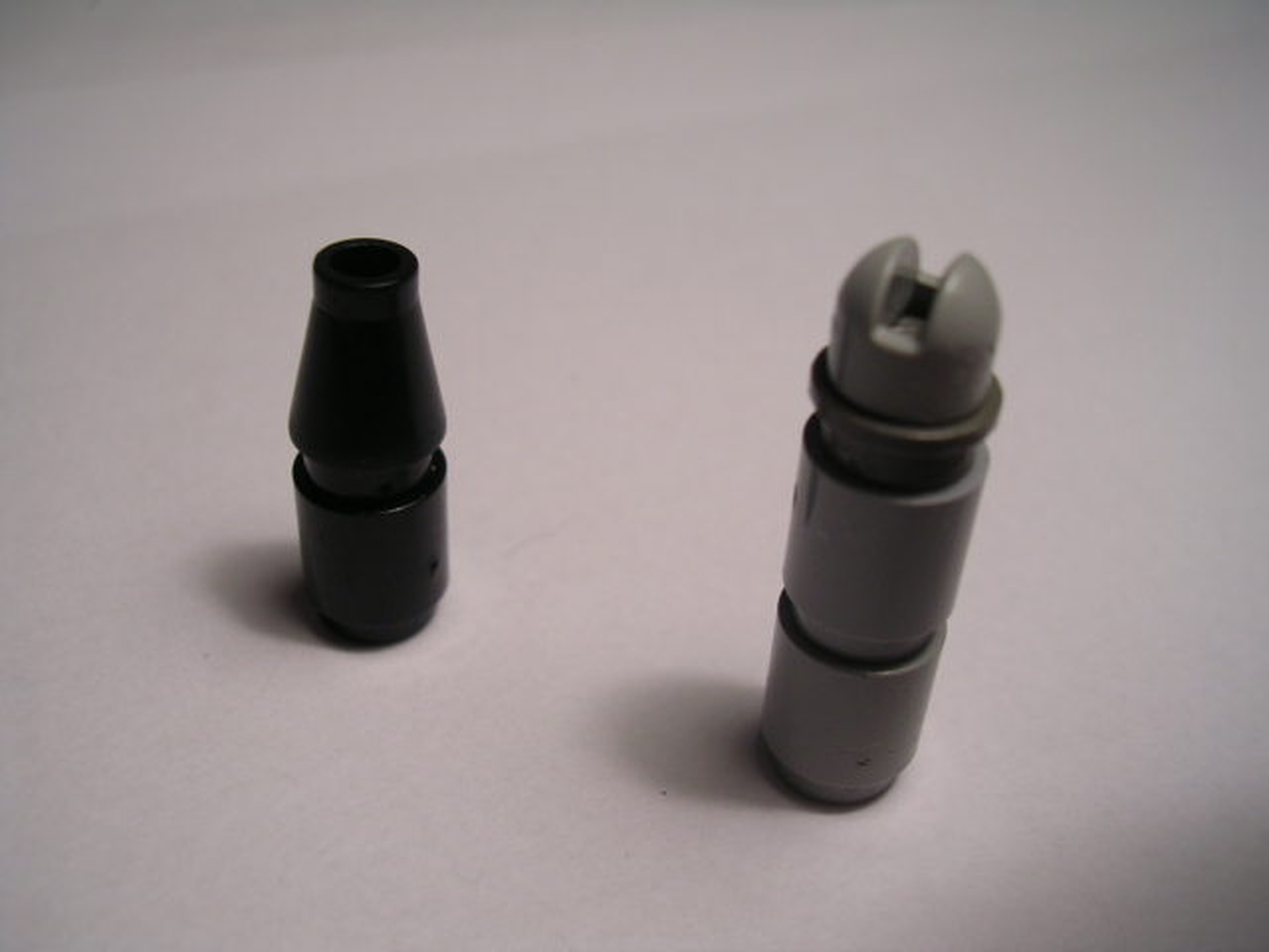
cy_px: 476
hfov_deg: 49.0
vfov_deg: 37.7
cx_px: 634
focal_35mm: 38
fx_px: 1393
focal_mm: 5.8
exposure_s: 1/86.8
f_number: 2.8
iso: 100
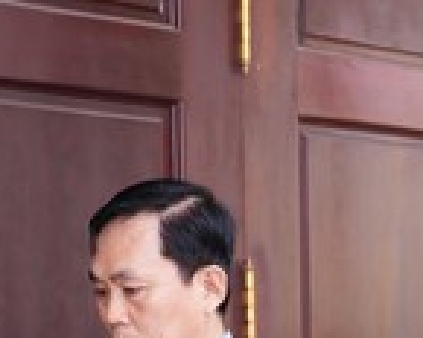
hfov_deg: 13.1
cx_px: 324
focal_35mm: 147
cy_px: 491
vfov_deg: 10.2
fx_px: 1840
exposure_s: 1/160
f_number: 2.5
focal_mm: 35
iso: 160
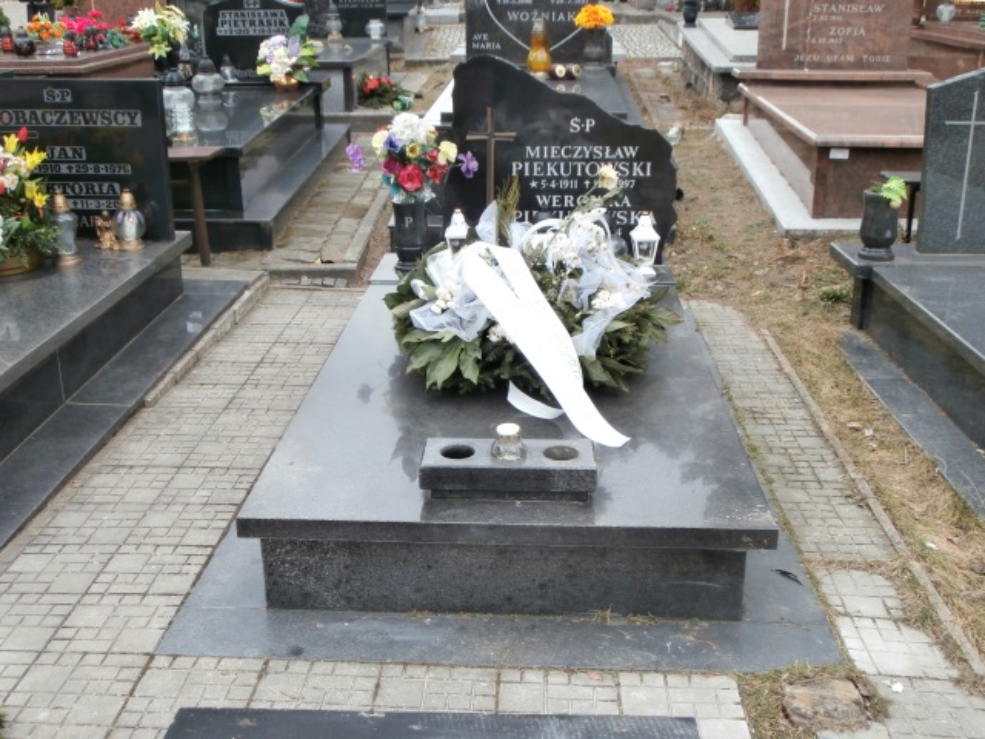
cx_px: 492
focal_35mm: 38
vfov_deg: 37.7
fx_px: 1081
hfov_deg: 49.0
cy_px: 370
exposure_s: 1/125
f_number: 3.9
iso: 100
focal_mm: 6.67
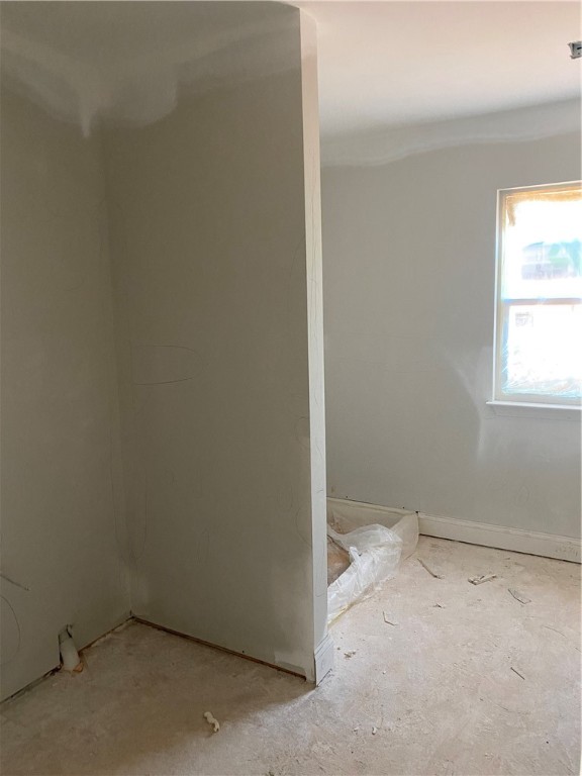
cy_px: 388
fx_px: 583
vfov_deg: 67.3
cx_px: 291
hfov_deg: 53.1
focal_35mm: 26
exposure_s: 1/60
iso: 320
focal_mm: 4.25
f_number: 1.8
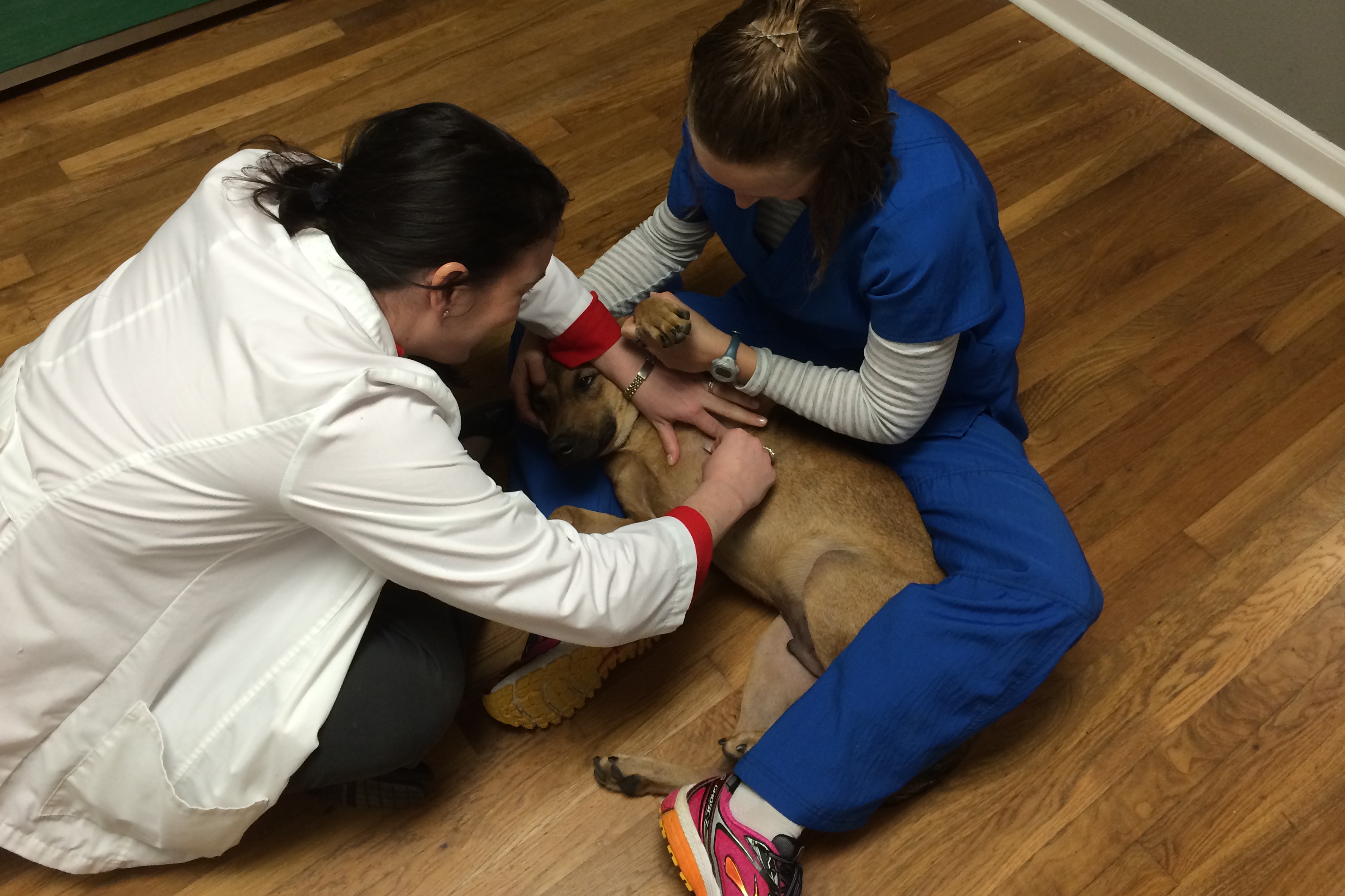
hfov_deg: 58.7
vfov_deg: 41.0
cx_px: 667
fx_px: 1195
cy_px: 380
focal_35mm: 32
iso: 50
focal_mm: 4.12
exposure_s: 1/30
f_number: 2.2
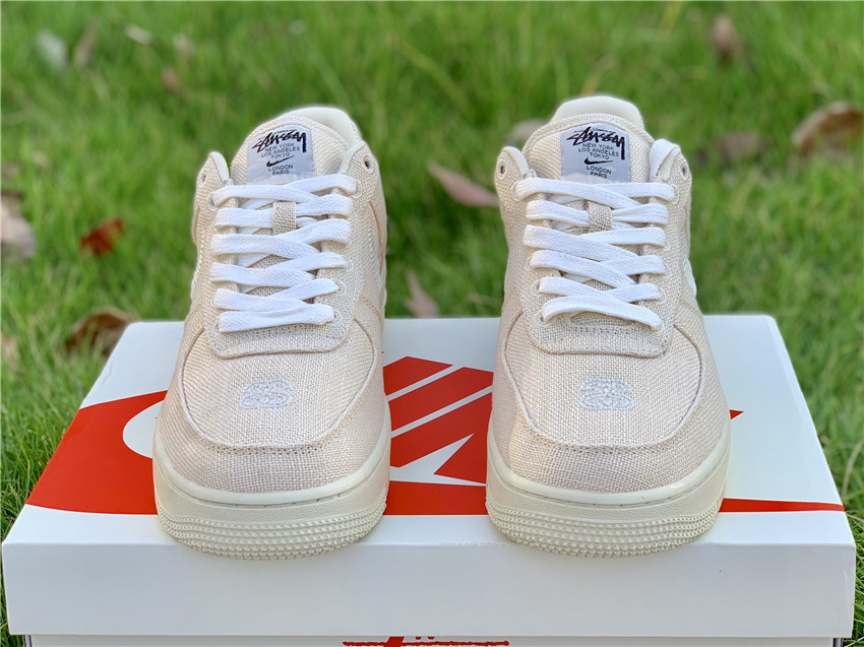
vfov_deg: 28.0
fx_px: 1298
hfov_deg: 36.8
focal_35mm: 52
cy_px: 324
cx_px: 432
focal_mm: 6
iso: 16
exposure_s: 1/130
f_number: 2.4
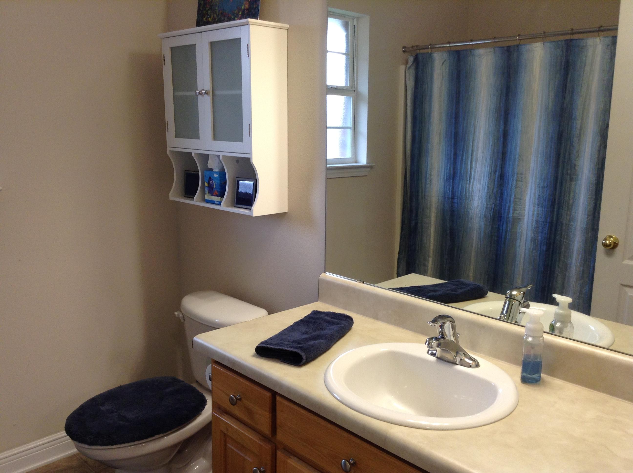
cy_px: 236
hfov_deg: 55.4
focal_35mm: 33
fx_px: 603
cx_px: 316
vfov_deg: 42.8
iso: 50
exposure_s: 1/24
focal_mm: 3.3
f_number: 2.4
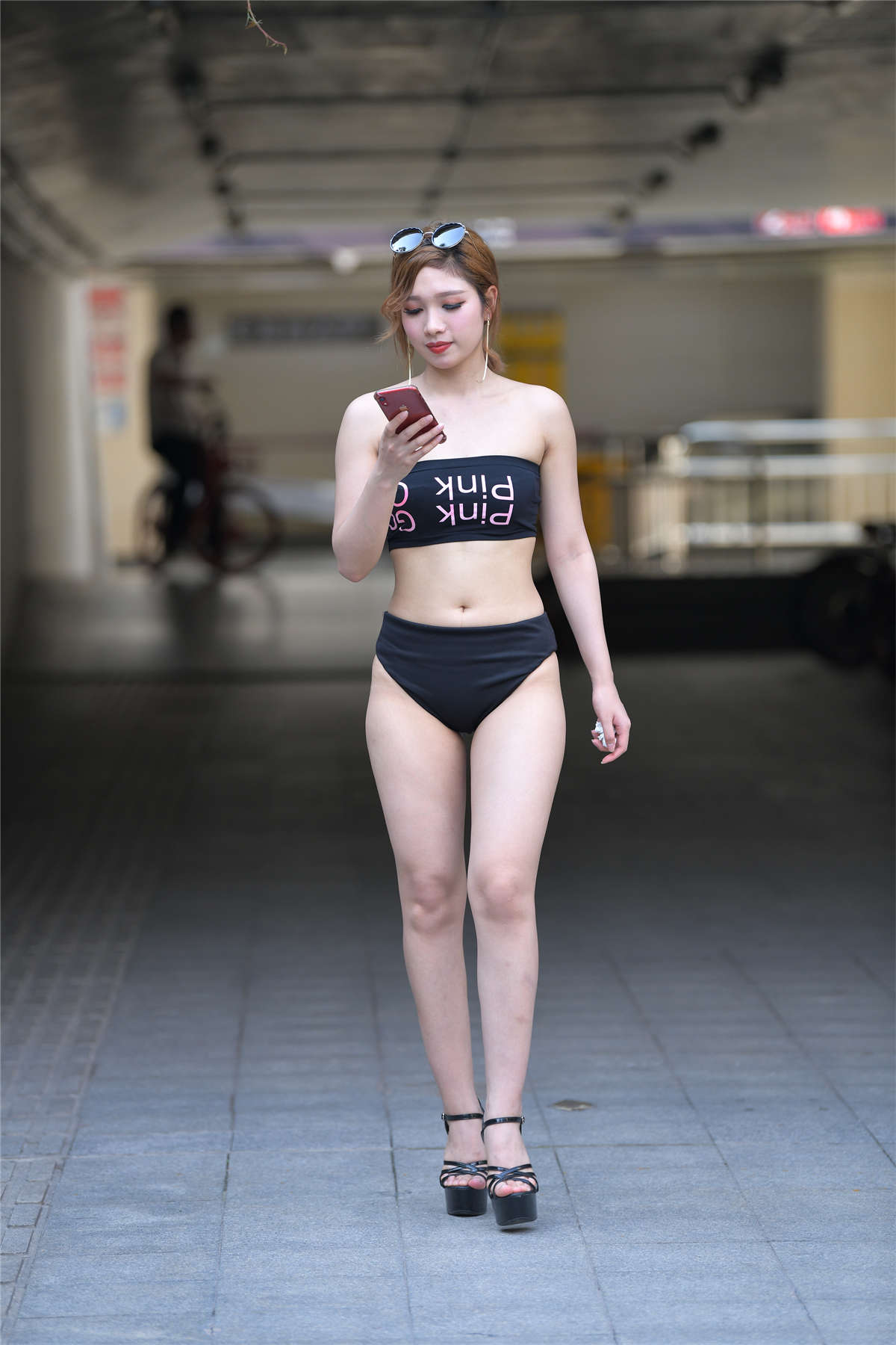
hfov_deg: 8.9
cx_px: 448
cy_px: 672
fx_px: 5786
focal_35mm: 155
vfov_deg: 13.2
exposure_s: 1/400
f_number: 3.2
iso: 450
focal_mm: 155
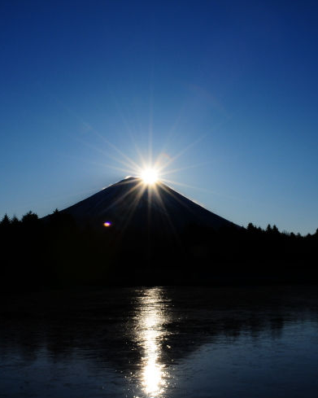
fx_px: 541
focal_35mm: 46
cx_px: 129
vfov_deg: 40.3
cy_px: 196
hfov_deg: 32.6
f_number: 22
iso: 200
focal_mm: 20
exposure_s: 1/320
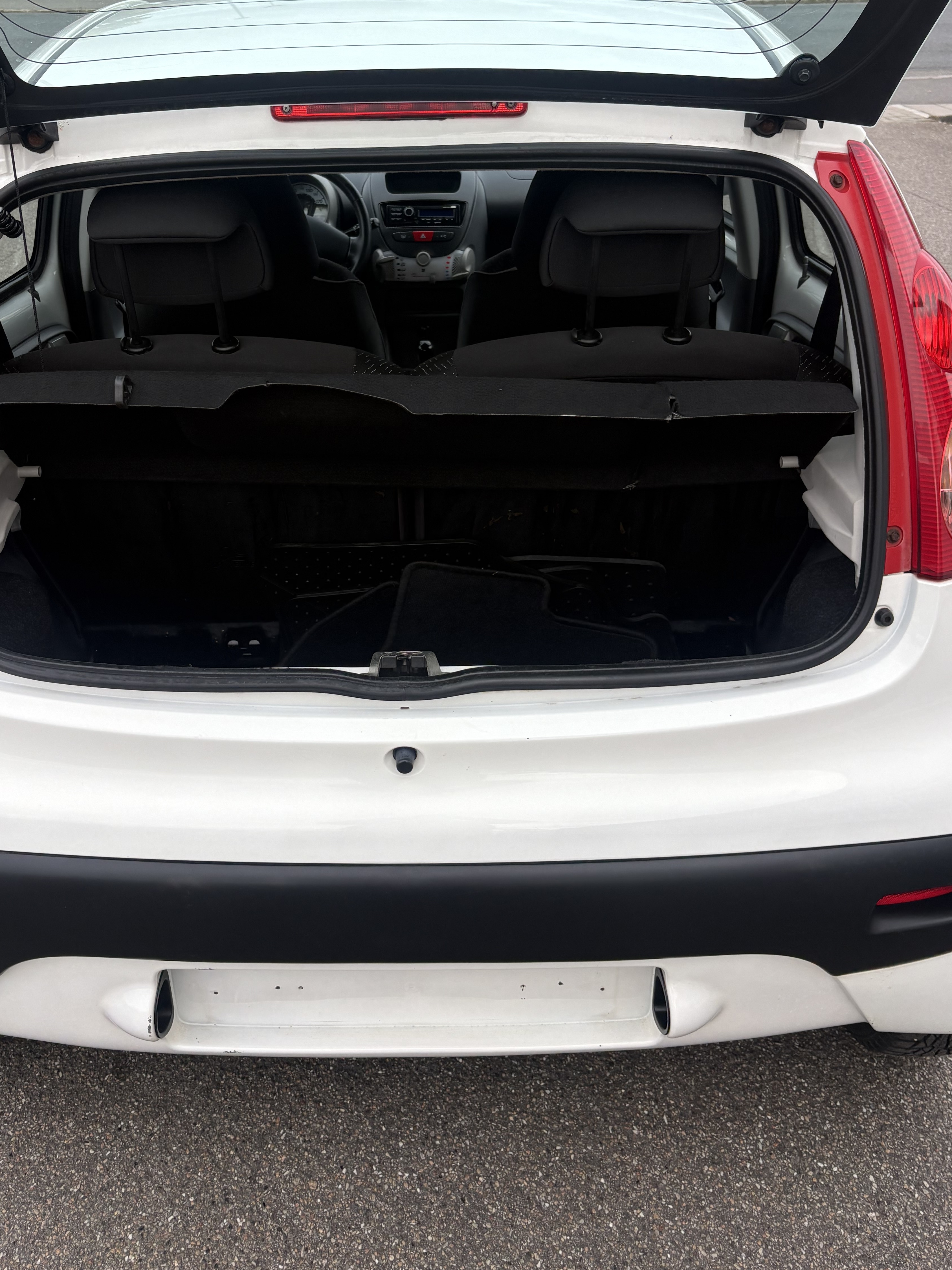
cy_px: 491
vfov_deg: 54.8
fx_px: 1210
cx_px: 411
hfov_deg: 42.8
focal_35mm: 33
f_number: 1.6
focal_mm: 5.96
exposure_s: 1/433
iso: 50
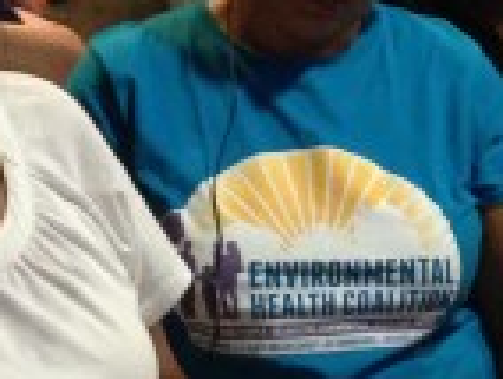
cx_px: 744
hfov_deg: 12.2
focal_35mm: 154
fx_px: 2242
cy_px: 535
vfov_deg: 9.4
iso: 400
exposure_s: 1/20
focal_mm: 4.12
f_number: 2.4
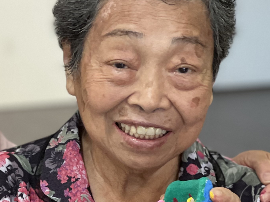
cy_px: 128
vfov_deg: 6.5
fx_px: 1778
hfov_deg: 8.6
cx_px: -17
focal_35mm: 228
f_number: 2.8
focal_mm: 9
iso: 125
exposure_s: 1/40
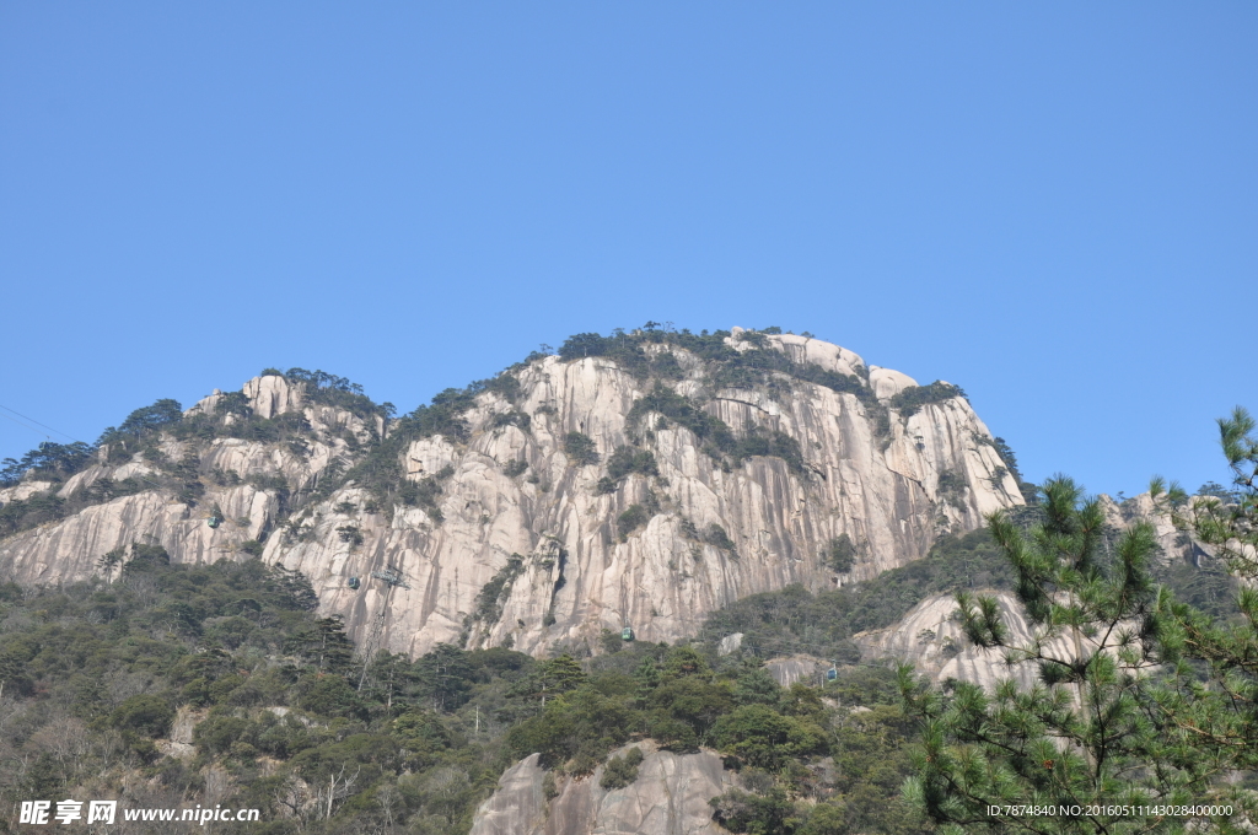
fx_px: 1780
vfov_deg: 26.4
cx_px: 629
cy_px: 418
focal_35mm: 51
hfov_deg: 38.9
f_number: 8
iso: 200
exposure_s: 1/250
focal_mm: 34
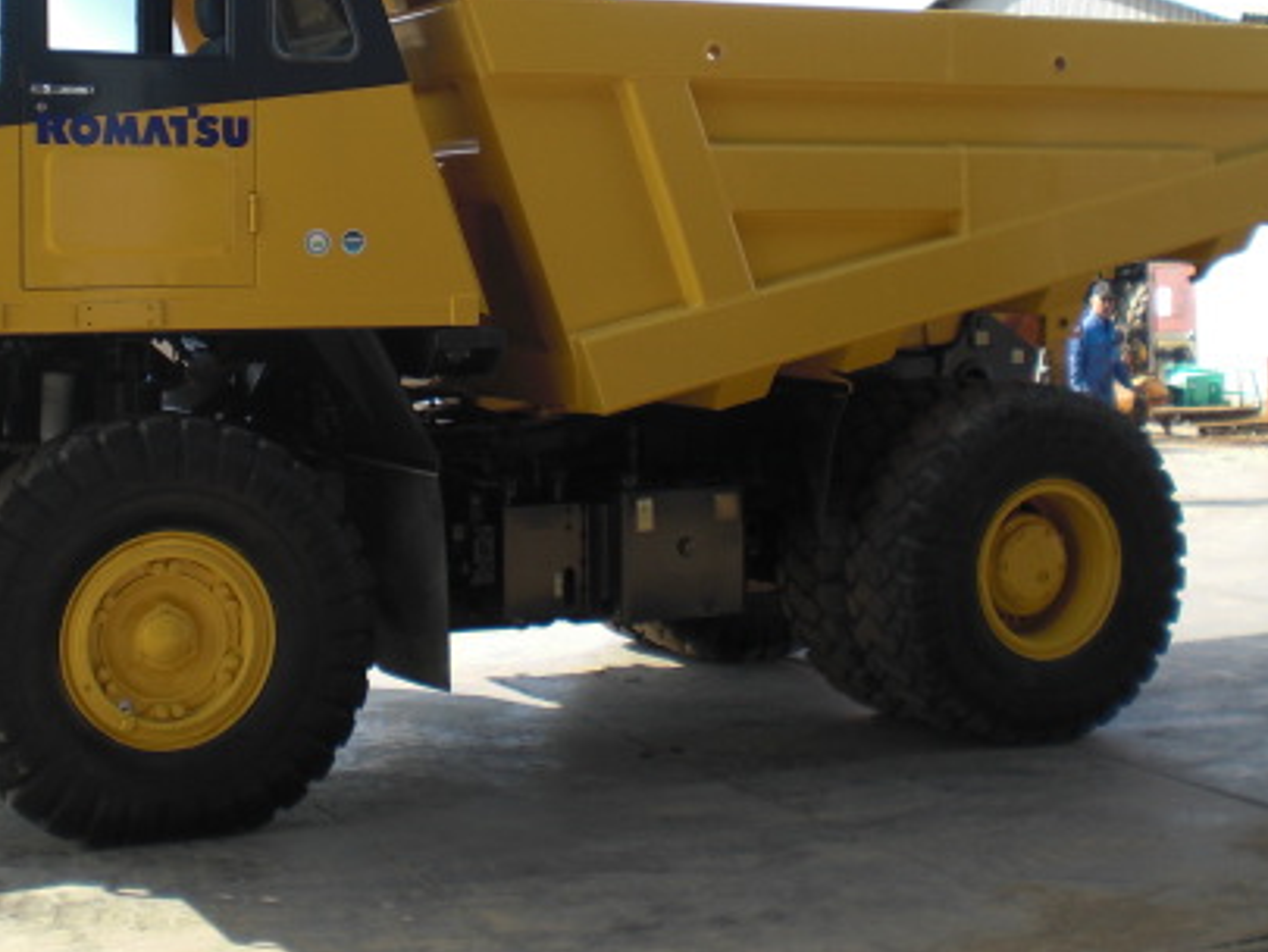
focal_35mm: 60
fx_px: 2198
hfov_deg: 32.1
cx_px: 545
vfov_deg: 24.2
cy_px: 279
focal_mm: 6.3
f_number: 3.1
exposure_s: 1/250
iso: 64
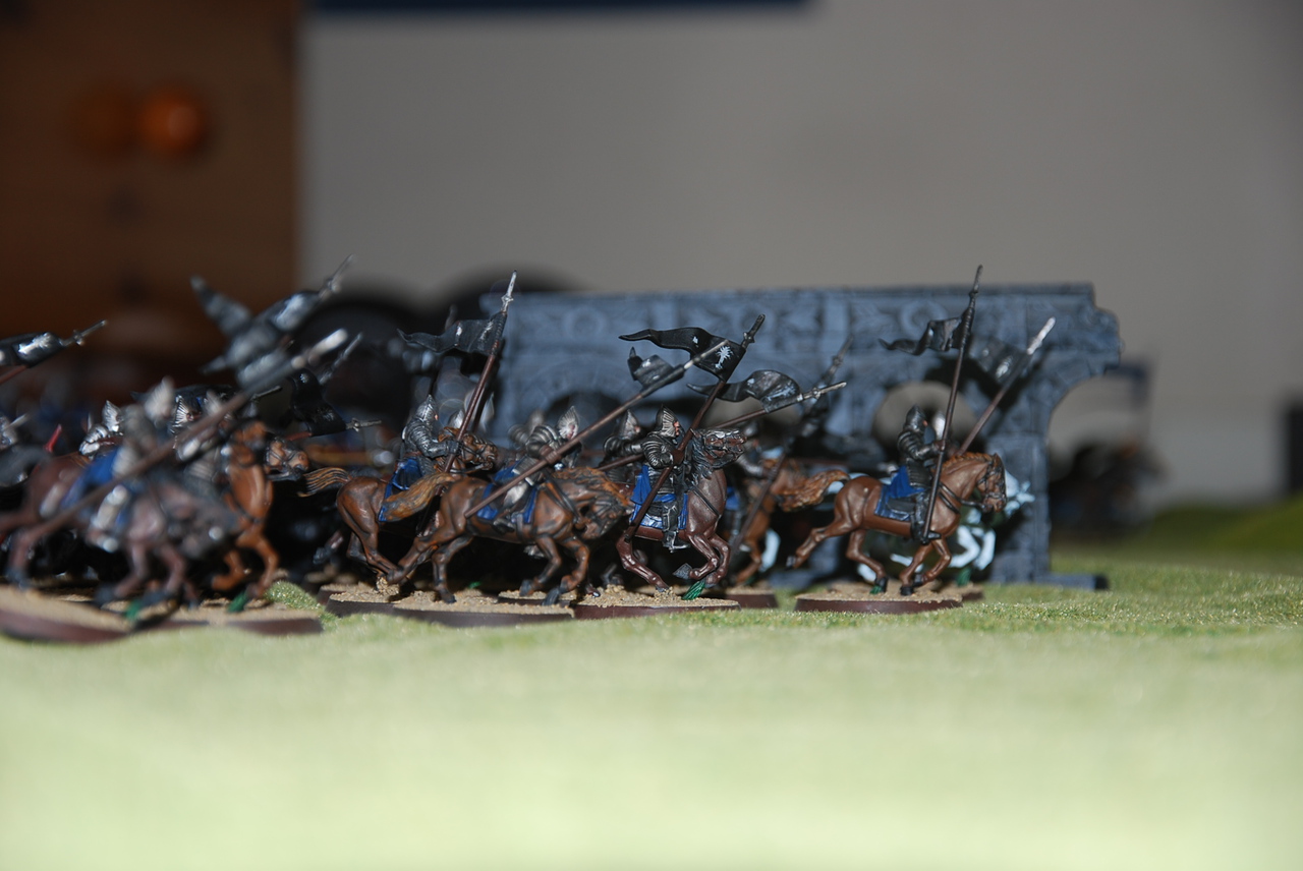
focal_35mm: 120
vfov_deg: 11.4
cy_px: 436
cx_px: 652
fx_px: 4347
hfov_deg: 17.0
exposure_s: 1/125
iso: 100
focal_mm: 80
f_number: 5.6
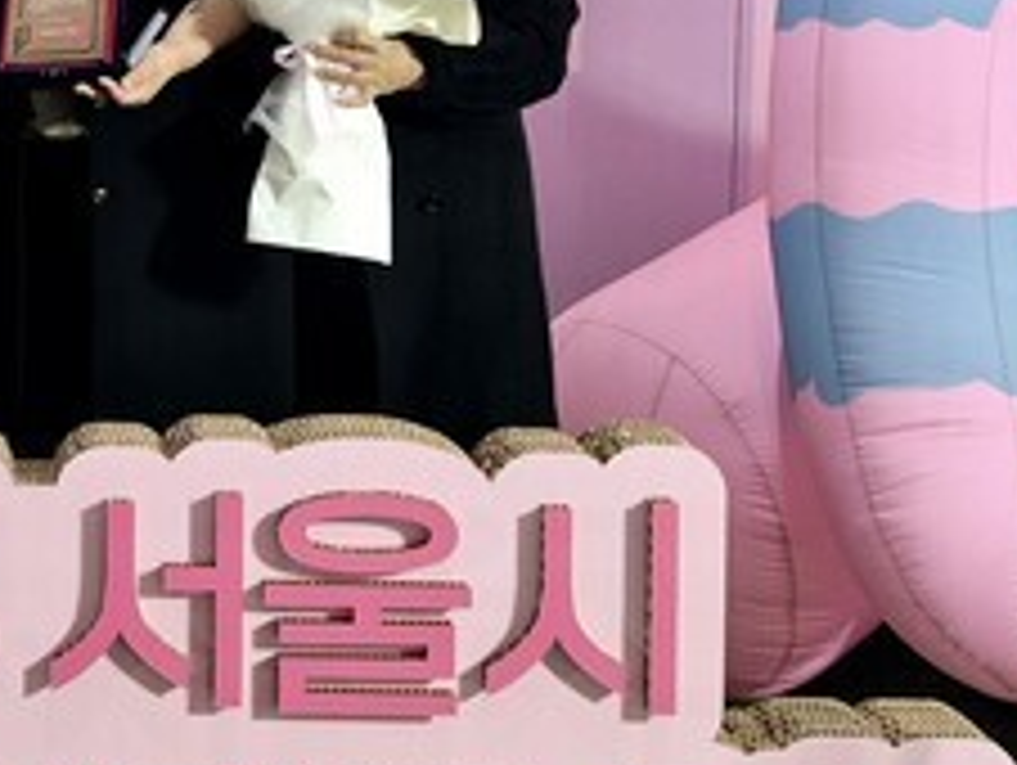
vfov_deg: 24.0
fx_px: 1794
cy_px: 256
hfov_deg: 29.9
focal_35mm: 61
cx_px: 54
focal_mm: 5.4
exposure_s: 1/55.2
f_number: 1.8
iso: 100
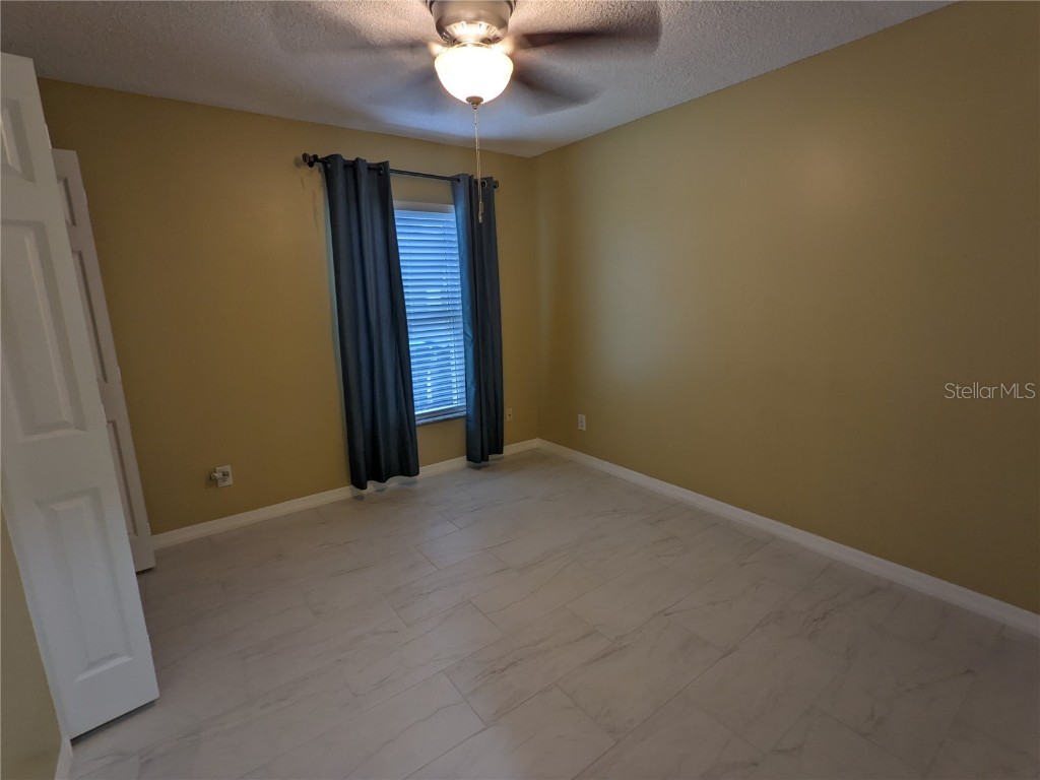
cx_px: 520
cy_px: 390
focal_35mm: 16
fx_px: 481
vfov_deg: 78.1
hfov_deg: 94.5
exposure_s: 1/25
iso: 40
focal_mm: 2.22
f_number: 2.2
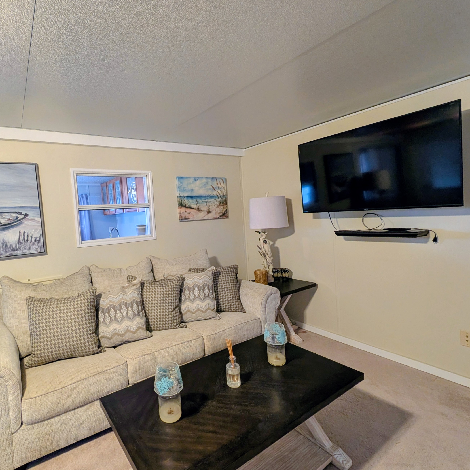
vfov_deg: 91.1
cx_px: 183
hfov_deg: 89.7
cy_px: 231
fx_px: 230
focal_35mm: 15
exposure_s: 1/24
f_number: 1.95
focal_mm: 2.23
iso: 313
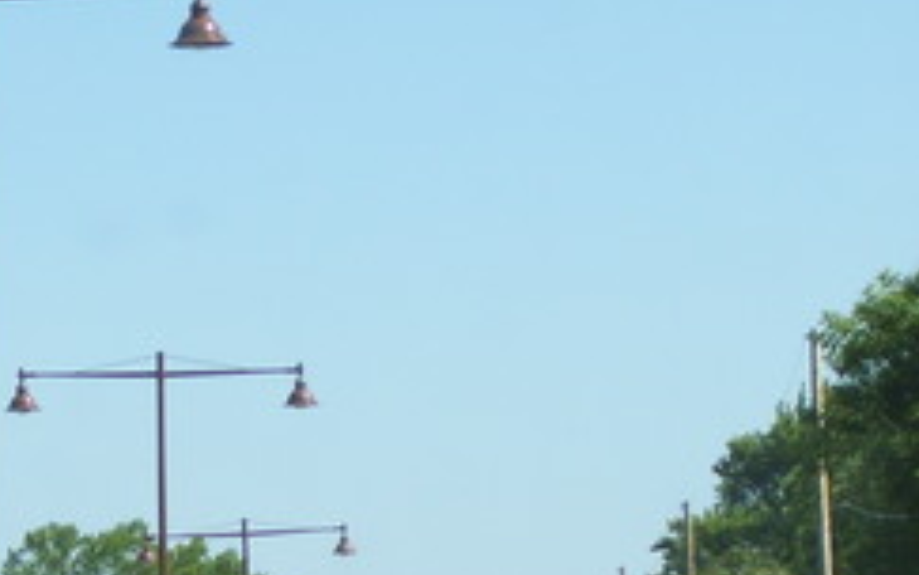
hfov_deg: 7.4
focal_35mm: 282
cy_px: 601
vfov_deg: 4.7
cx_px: 117
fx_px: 7065
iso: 80
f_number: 4.6
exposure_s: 1/320
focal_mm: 18
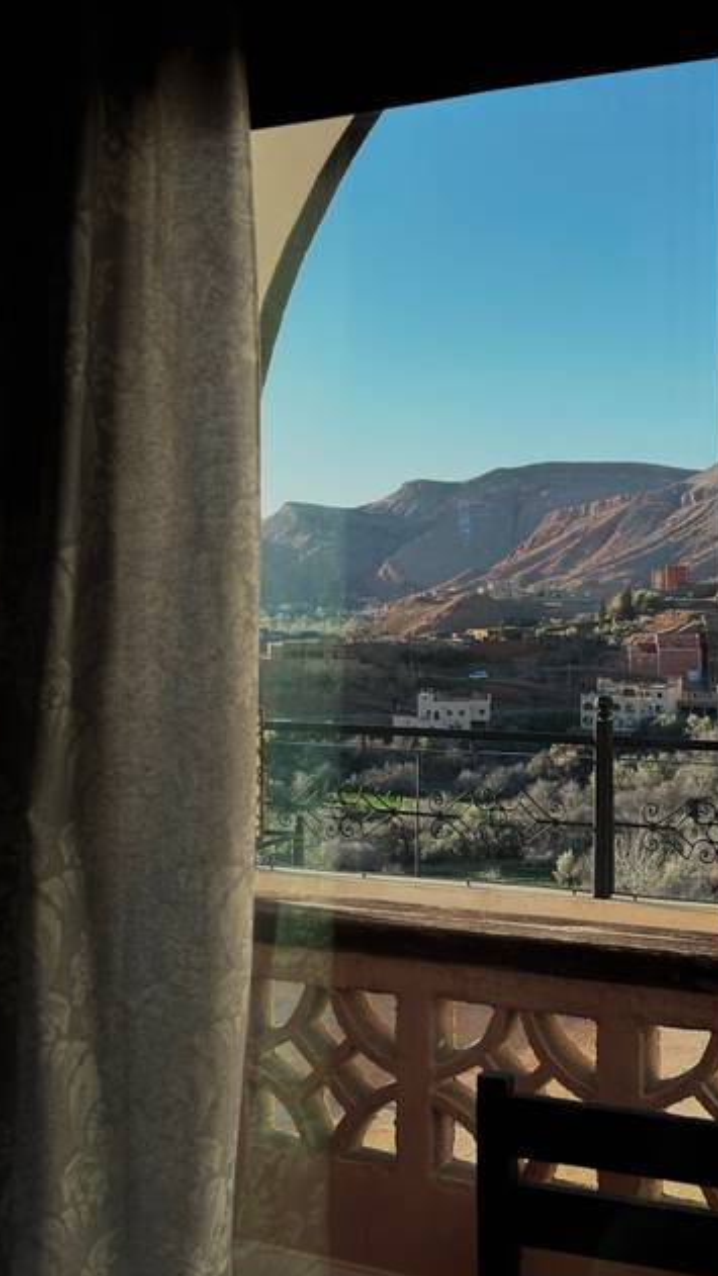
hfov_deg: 22.6
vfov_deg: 39.2
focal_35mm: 53
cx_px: 421
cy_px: 645
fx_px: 1794
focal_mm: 6.86
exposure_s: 1/389
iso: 64
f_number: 1.78
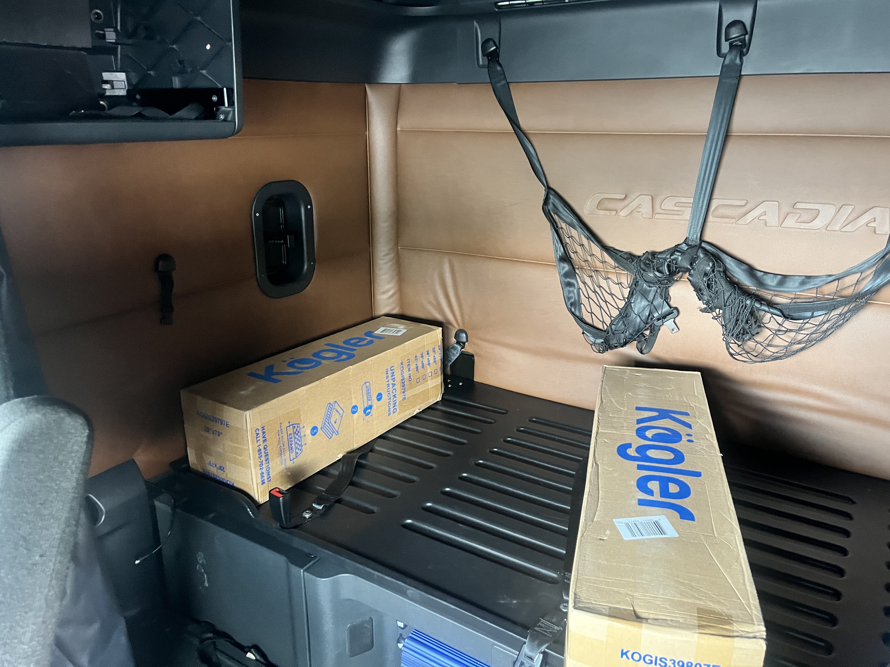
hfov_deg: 67.3
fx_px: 668
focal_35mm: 26
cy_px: 334
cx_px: 445
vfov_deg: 53.1
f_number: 1.6
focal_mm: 5.1
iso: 640
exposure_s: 1/36
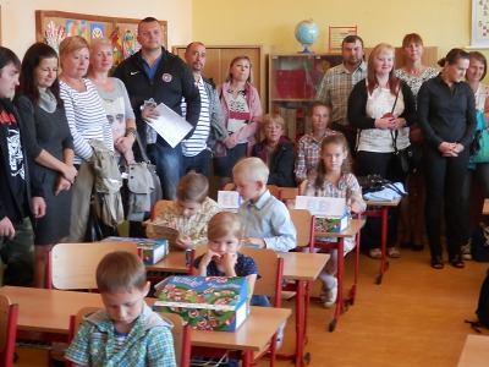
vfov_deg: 24.4
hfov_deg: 32.2
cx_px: 244
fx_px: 848
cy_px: 184
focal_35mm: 60
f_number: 4.2
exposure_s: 1/10
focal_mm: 10.8
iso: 250
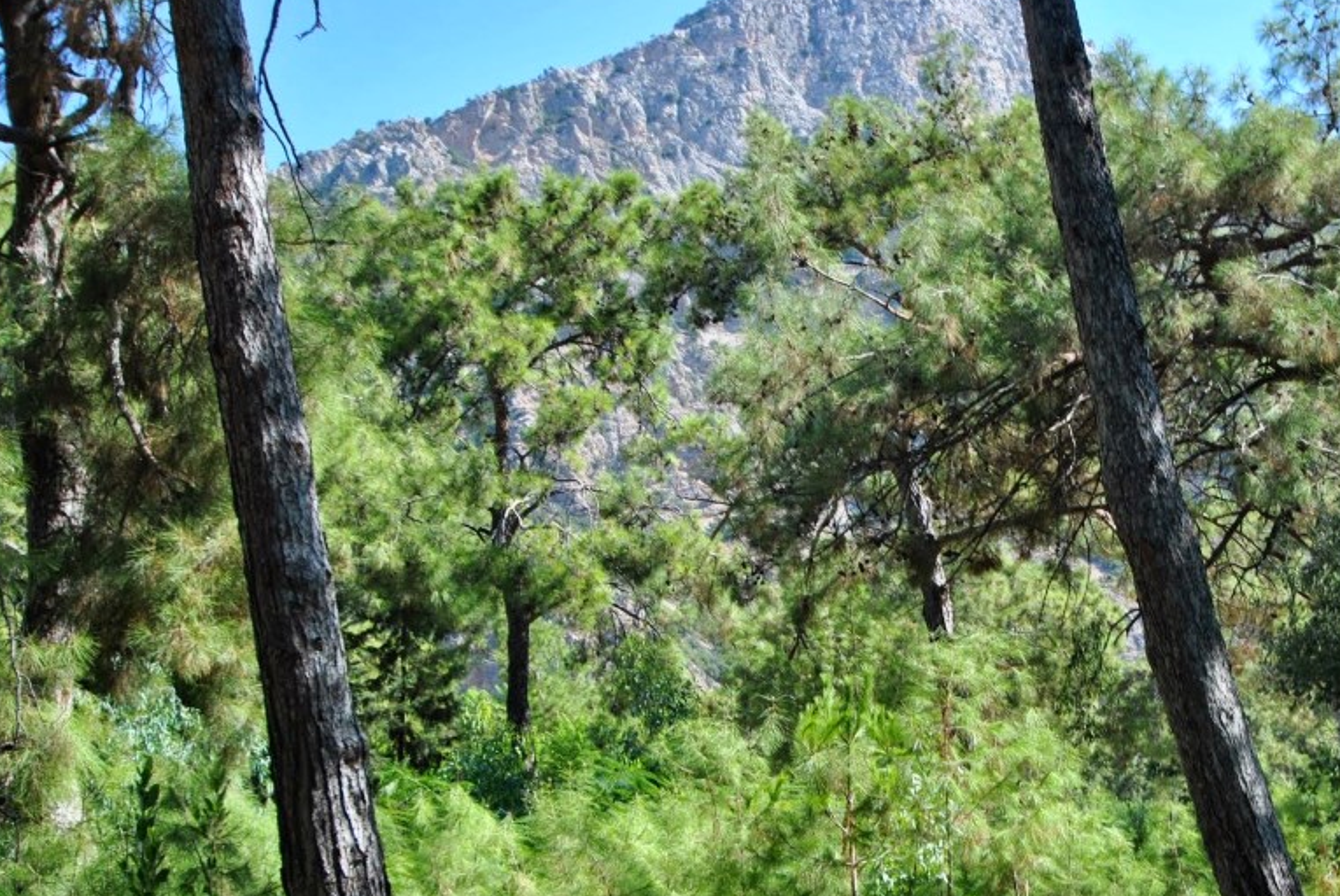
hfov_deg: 36.1
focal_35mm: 54
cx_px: 992
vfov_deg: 24.9
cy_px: 649
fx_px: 2012
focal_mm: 24
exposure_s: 1/160
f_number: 6.3
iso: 100
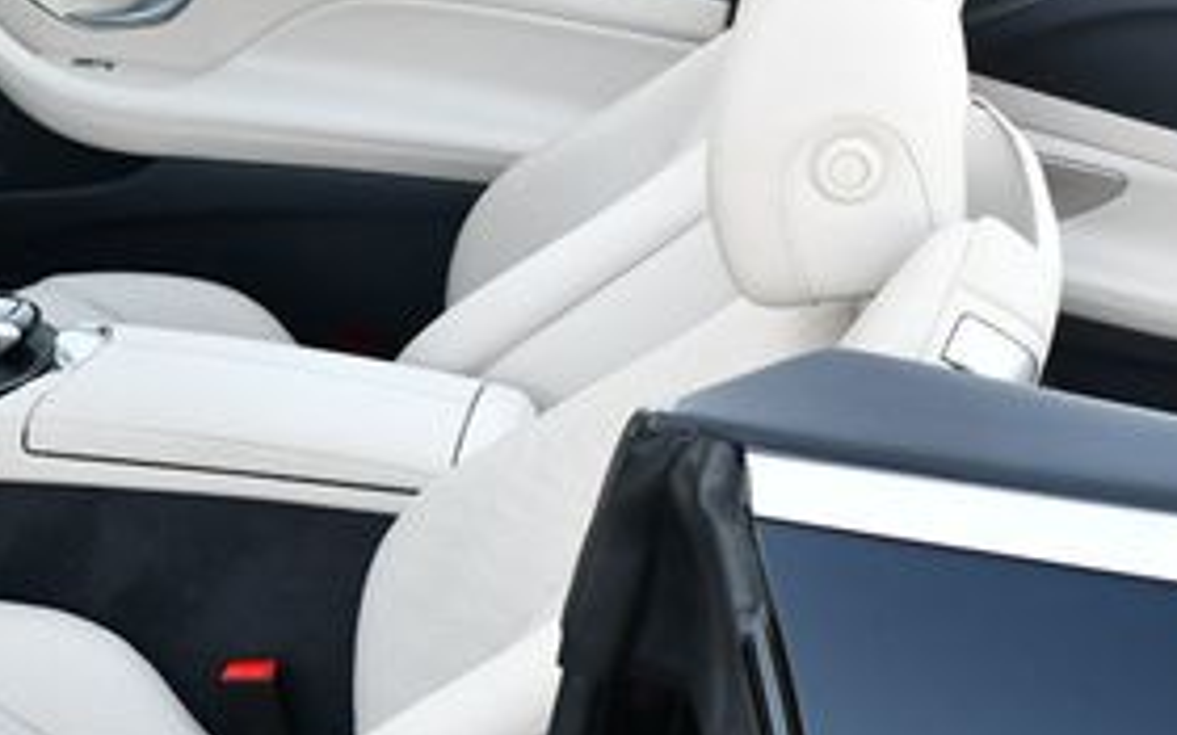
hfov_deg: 23.7
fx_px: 2694
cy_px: 466
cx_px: 25
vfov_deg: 15.5
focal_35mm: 84
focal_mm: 18
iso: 400
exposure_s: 1/250
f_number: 4
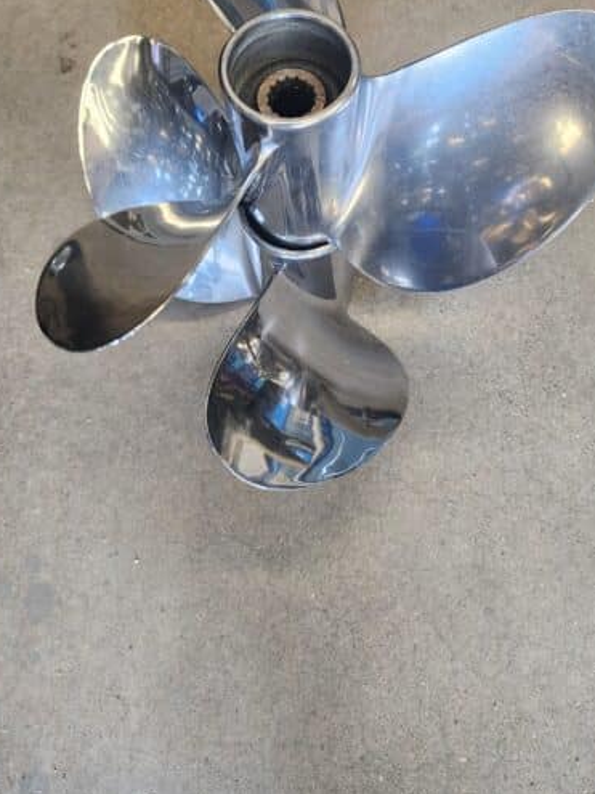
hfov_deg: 45.4
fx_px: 711
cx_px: 302
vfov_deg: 57.2
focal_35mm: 31
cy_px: 272
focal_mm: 6.4
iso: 400
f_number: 1.8
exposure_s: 1/120
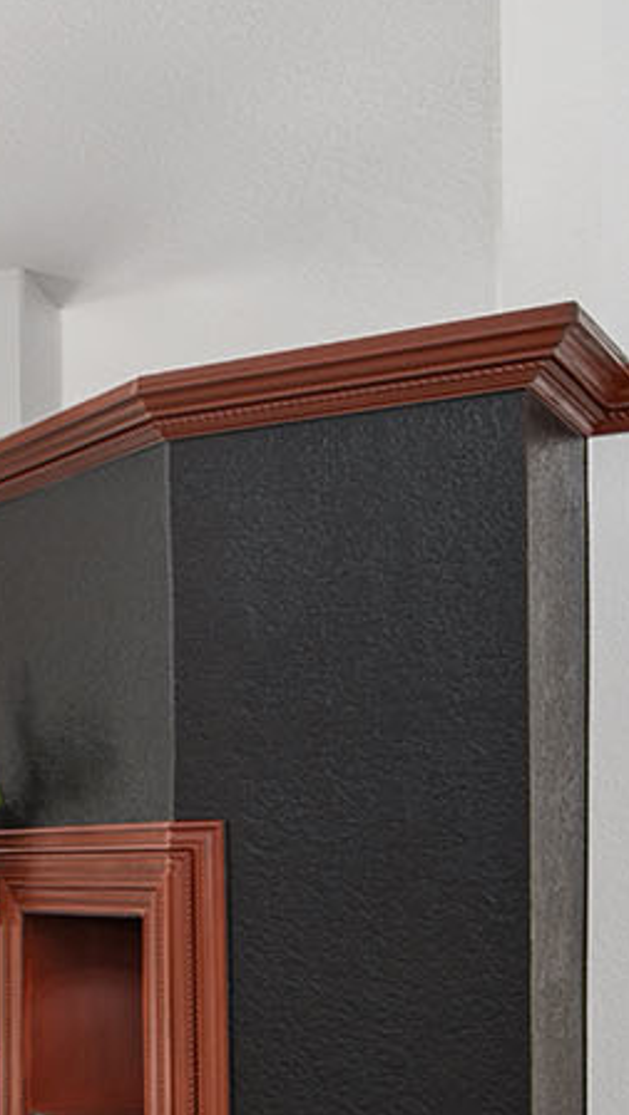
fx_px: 1866
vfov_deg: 32.6
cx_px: -999
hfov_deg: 12.9
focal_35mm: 63
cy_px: 859
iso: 320
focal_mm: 15
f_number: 7.1
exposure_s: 1/20
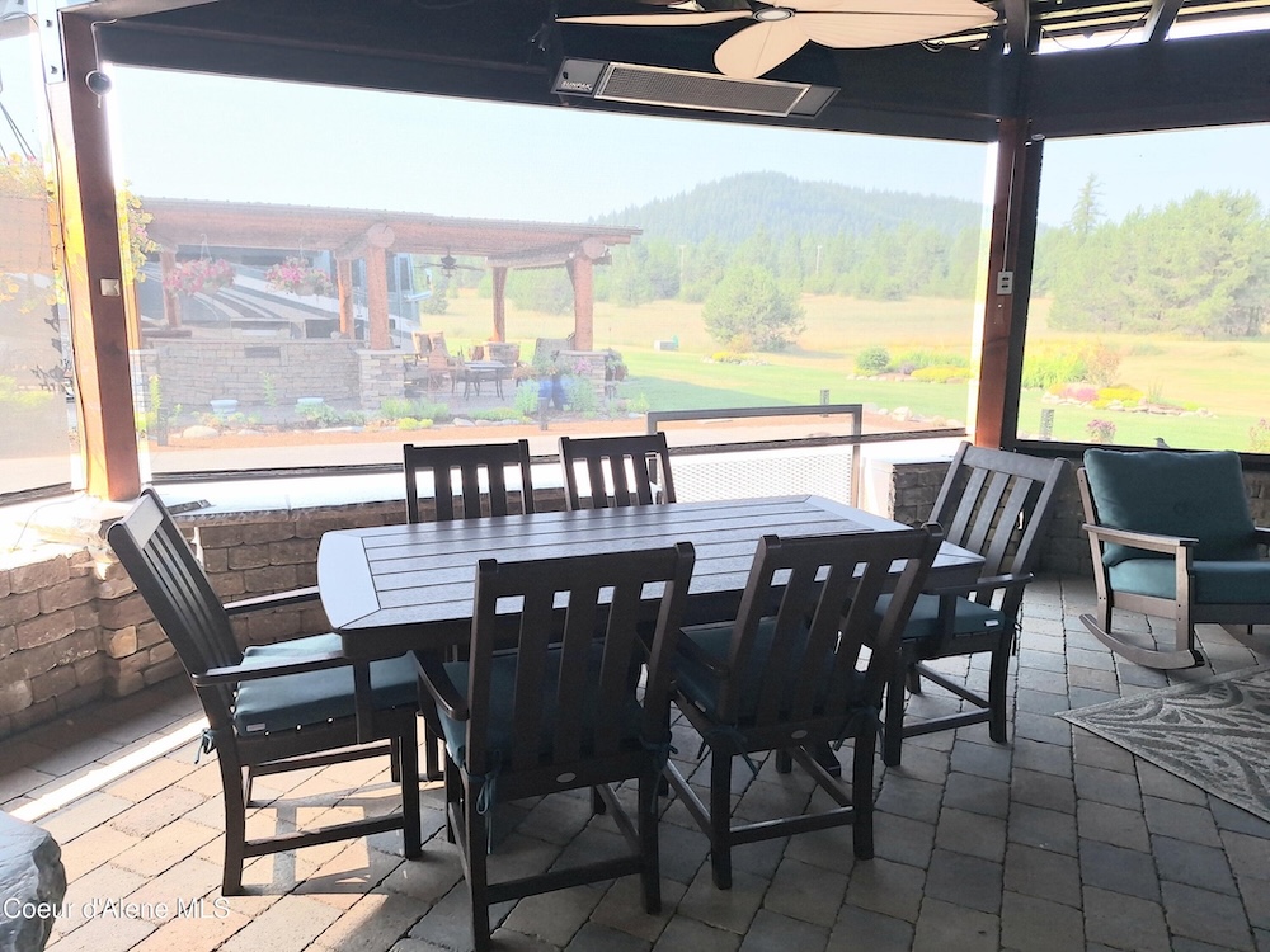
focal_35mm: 23
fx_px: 844
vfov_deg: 58.9
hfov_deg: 73.9
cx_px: 635
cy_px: 476
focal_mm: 5.54
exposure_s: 1/217
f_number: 1.8
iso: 40
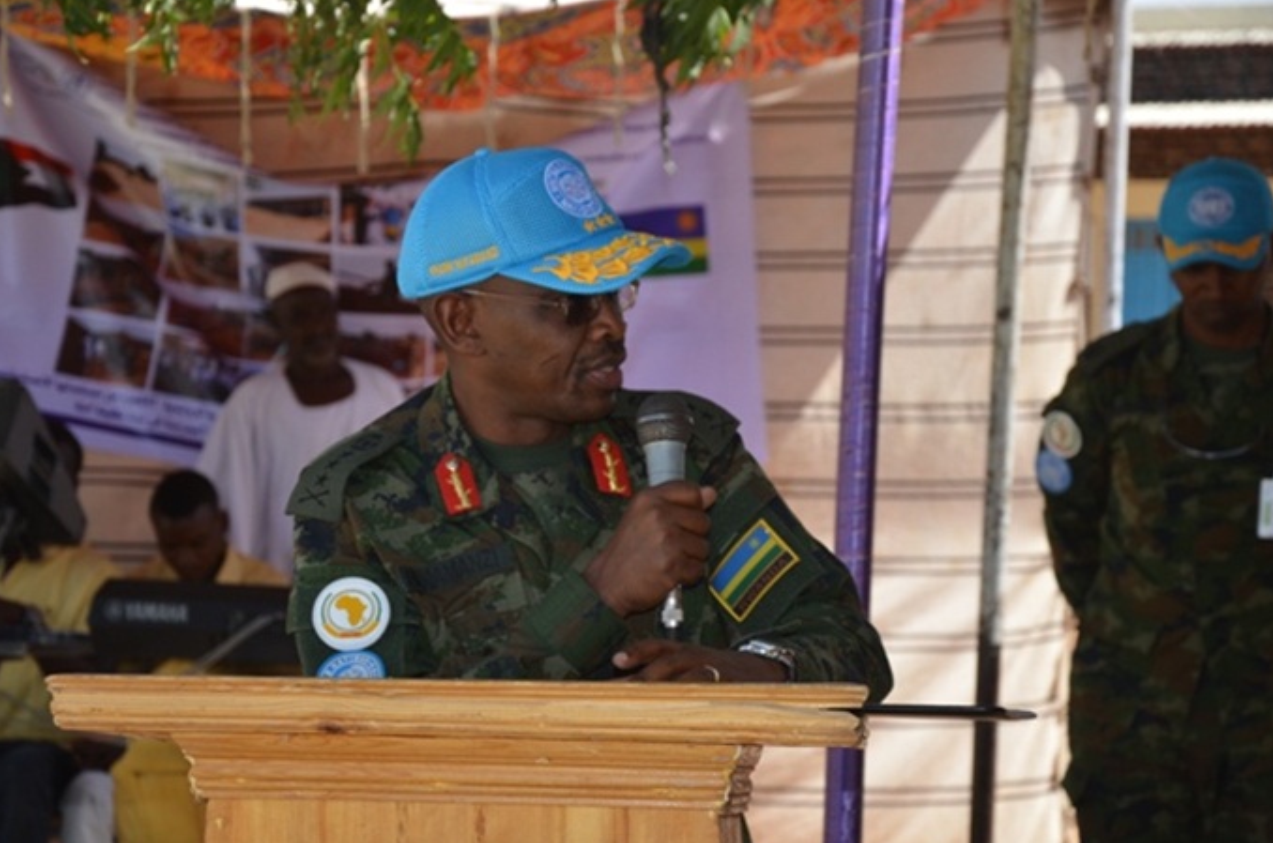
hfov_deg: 18.5
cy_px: 440
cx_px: 606
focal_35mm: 111
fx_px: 3917
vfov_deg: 12.3
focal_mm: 70
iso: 100
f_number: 5.6
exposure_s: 1/250
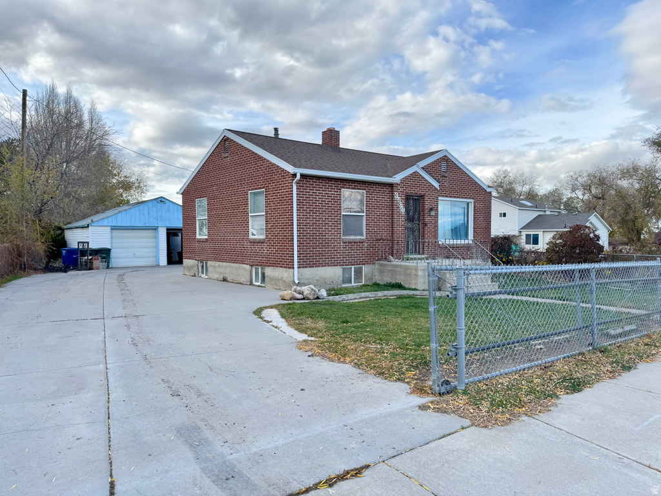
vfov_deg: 56.8
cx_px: 330
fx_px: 458
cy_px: 248
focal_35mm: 24
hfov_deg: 71.6
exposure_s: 1/812
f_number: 1.78
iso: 80
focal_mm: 6.76
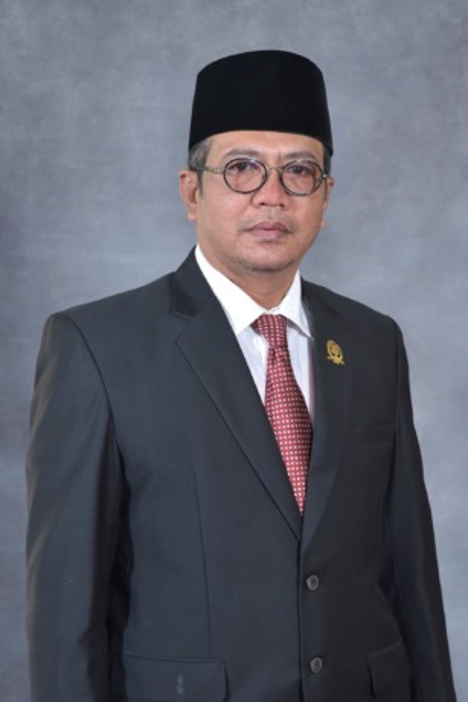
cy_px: 351
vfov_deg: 17.1
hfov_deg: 11.4
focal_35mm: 120
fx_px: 2338
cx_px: 234
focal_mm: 120
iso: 640
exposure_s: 1/125
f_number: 5.6
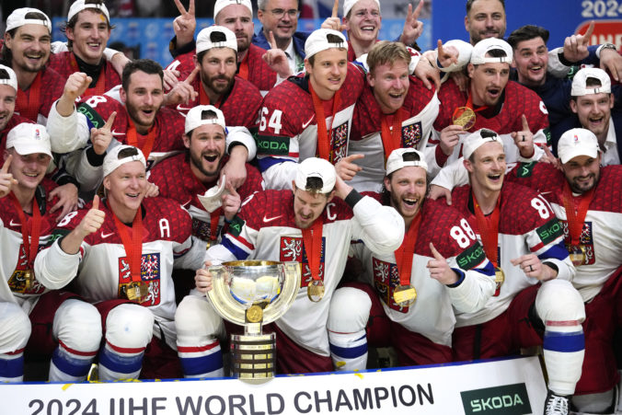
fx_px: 2592
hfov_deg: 13.7
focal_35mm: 150
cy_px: 208
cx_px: 311
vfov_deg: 9.2
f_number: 3.5
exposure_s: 1/2000
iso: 2500
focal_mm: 150
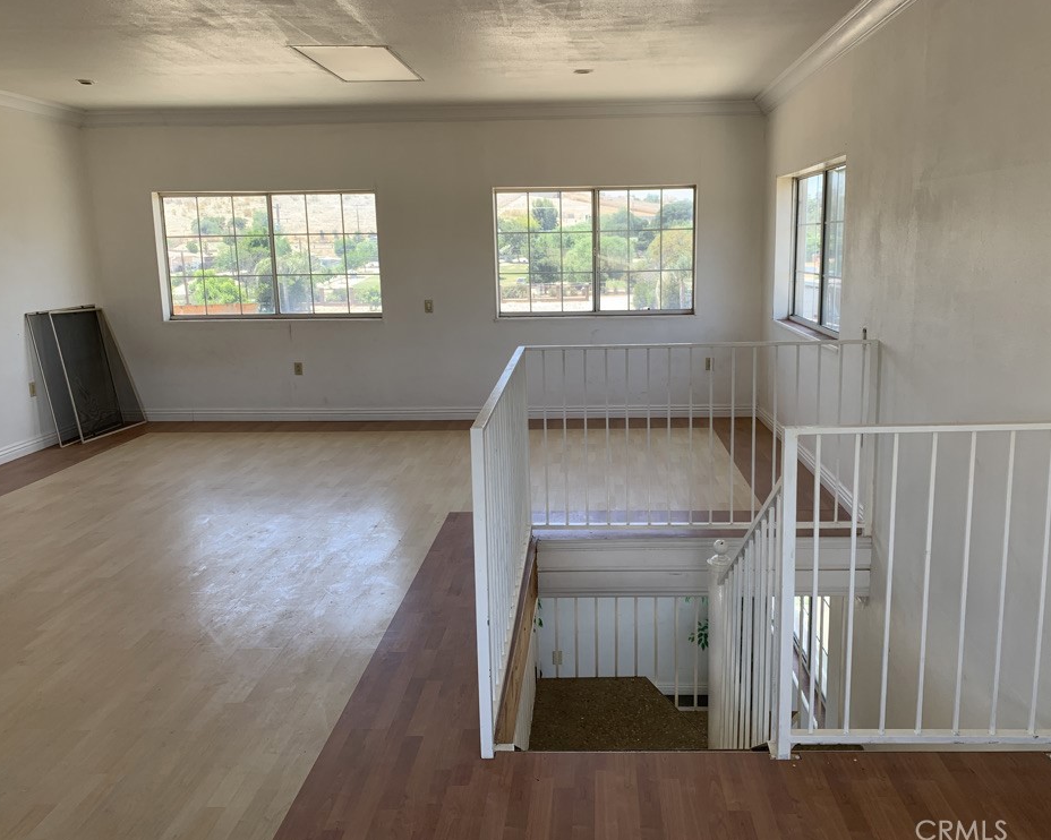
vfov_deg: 51.5
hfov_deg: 62.1
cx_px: 570
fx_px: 871
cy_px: 412
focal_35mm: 28
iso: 25
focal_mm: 4.25
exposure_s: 1/185
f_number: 1.8
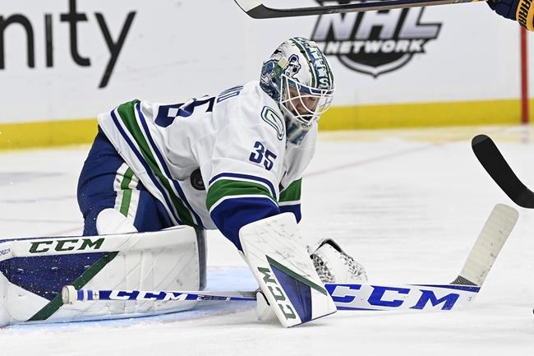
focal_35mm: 135
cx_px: 267
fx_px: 2002
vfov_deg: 10.2
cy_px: 178
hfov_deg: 15.2
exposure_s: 1/2500
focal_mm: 135
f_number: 4
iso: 4000
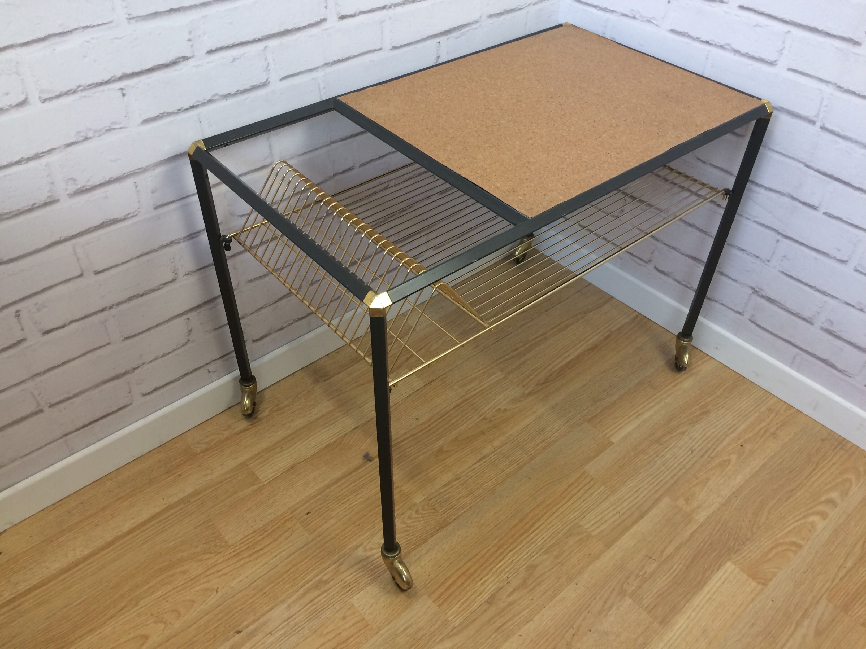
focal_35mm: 29
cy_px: 324
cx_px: 433
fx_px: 726
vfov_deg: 48.2
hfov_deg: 61.7
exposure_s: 1/33
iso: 50
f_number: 2.2
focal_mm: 4.15
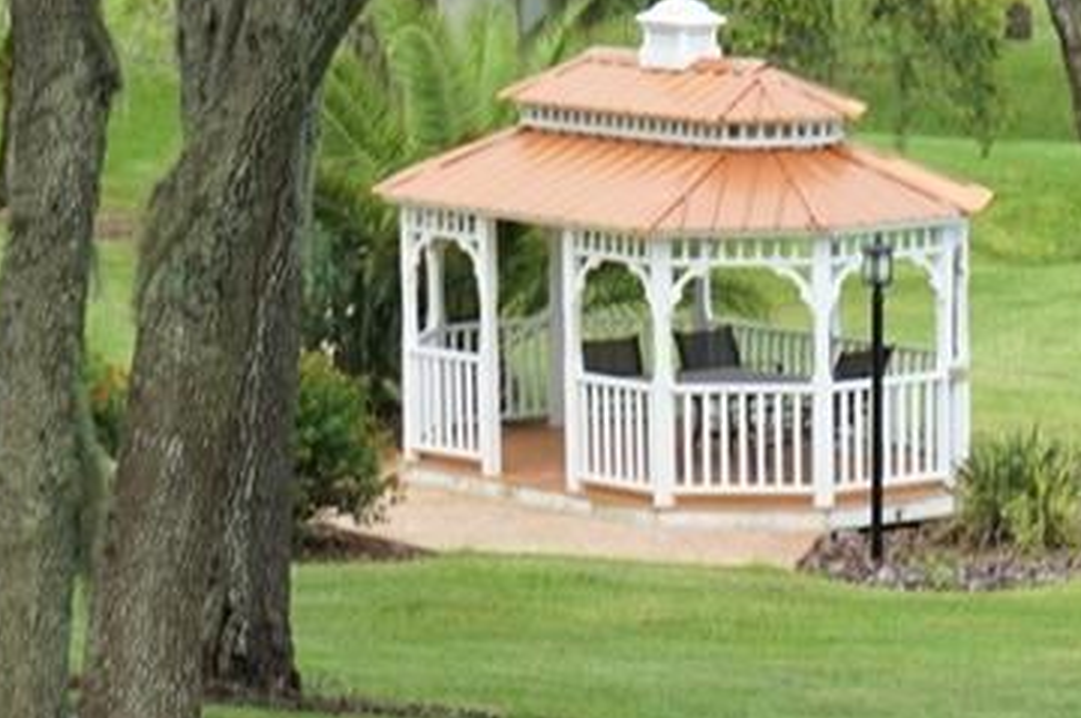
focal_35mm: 240
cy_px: 123
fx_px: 7197
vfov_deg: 5.7
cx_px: 733
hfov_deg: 8.6
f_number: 10
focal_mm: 36
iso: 100
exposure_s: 1/80
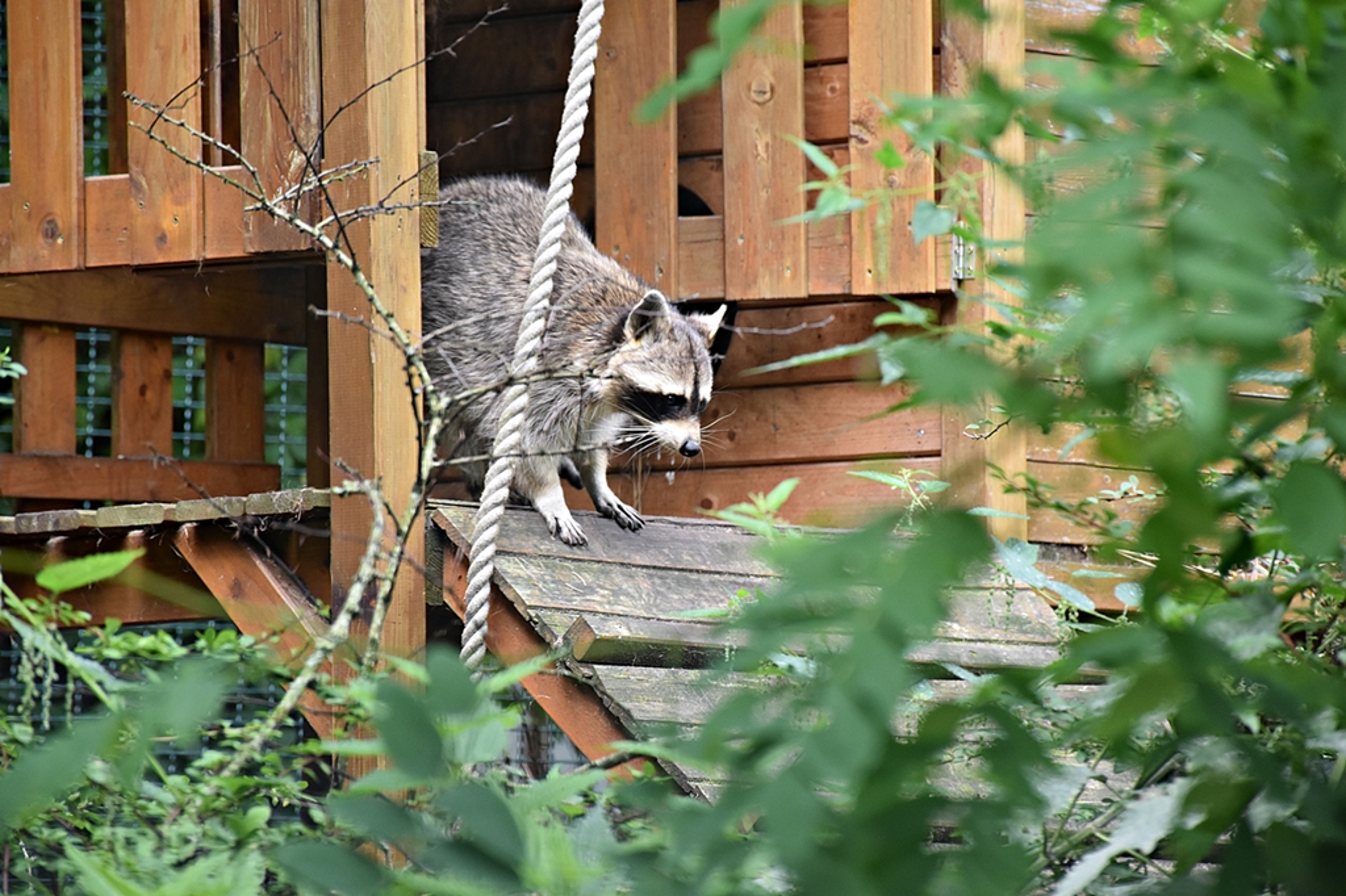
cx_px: 673
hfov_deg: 9.8
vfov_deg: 6.5
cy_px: 448
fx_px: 7849
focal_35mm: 210
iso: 800
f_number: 5.6
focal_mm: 140
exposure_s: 1/125
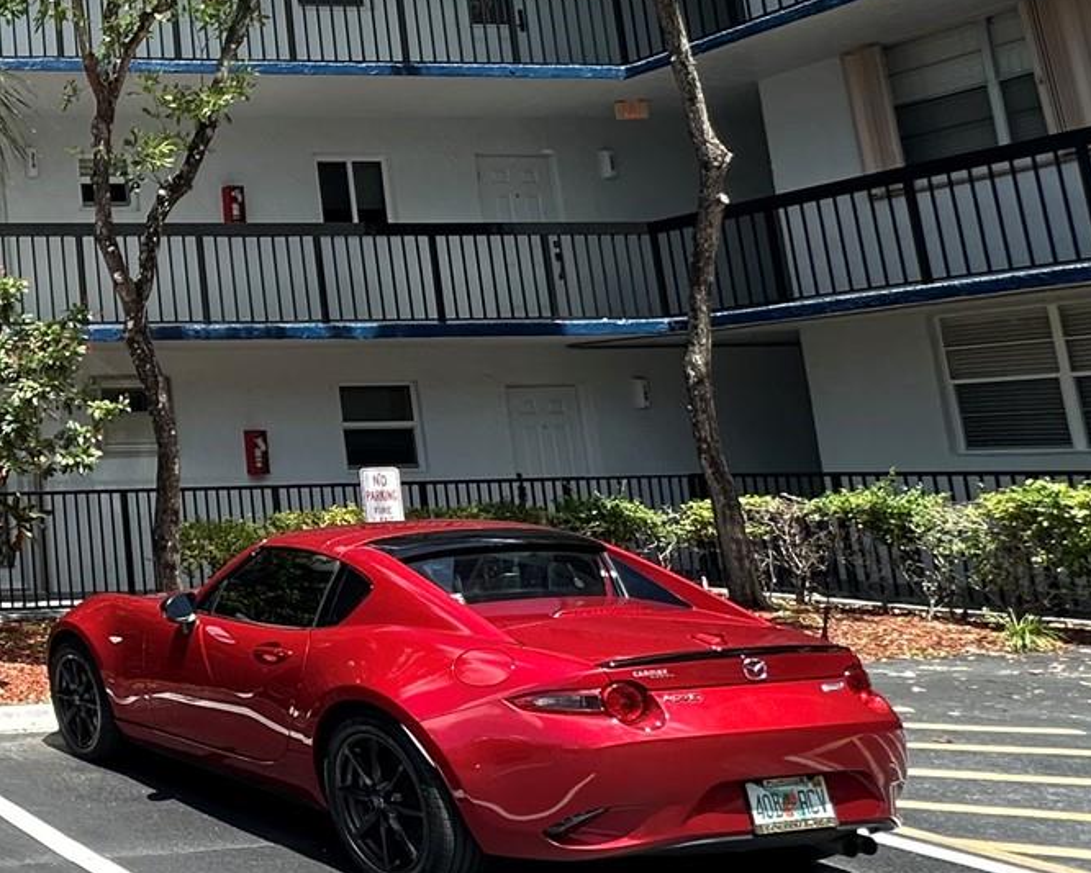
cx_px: -369
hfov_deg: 31.9
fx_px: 1356
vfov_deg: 35.1
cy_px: 251
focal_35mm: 42
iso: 40
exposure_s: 1/511
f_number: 2.2
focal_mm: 2.22
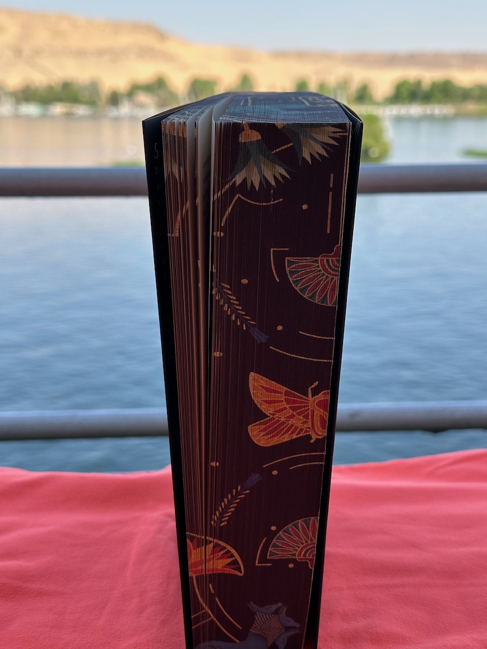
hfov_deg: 27.5
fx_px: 994
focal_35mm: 53
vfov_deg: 36.1
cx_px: 245
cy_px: 354
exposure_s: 1/1376
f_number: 1.78
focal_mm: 6.86
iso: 64
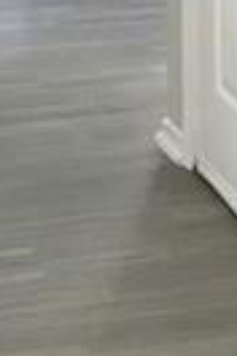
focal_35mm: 169
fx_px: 1669
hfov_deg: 8.1
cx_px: 81
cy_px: 43
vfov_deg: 12.1
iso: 40
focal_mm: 3.99
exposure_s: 1/24
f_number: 1.8
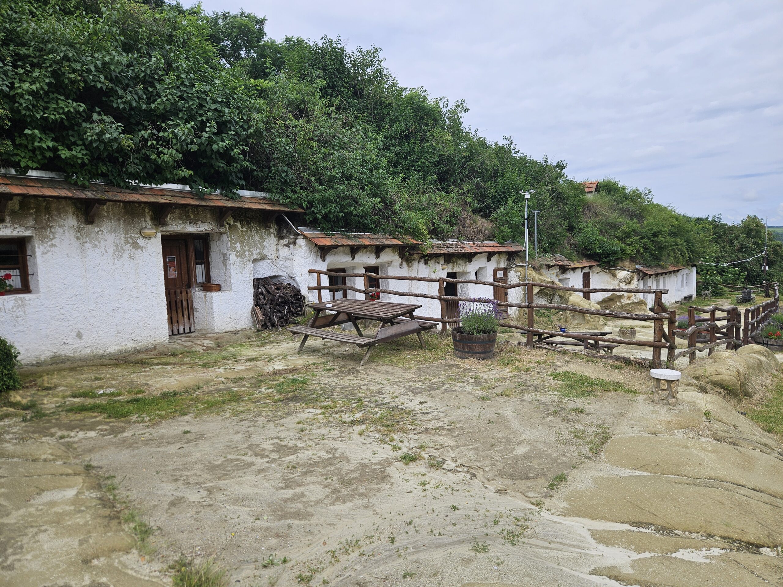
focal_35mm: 23
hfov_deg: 73.9
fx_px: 520
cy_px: 294
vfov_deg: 58.9
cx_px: 392
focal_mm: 5.4
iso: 25
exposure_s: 1/1839
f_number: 1.8
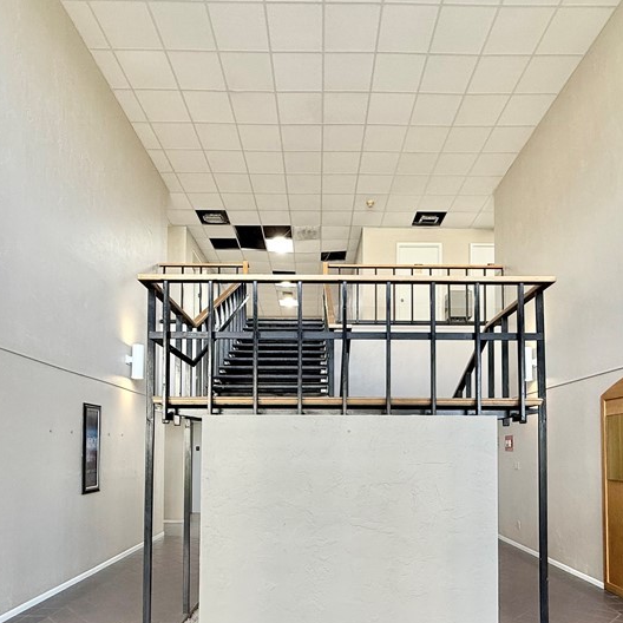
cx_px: 323
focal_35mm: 24
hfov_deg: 65.0
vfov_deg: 62.8
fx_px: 489
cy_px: 432
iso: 64
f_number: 2.2
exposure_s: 1/120
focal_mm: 2.22
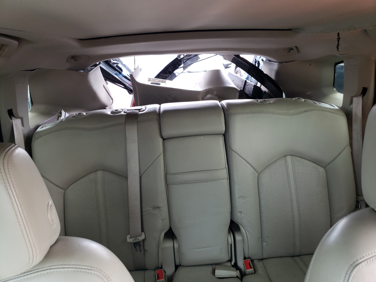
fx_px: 282
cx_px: 188
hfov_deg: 67.3
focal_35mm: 26
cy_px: 141
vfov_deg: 53.1
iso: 52
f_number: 1.5
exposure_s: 1/50
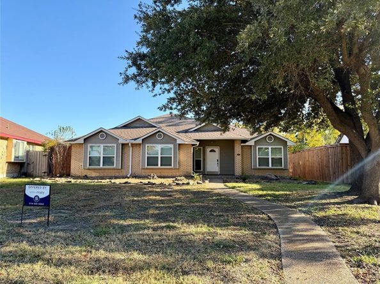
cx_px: 190
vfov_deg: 56.8
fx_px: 263
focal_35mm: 24
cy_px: 142
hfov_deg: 71.6
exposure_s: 1/1337
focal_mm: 6.76
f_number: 1.78
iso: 80
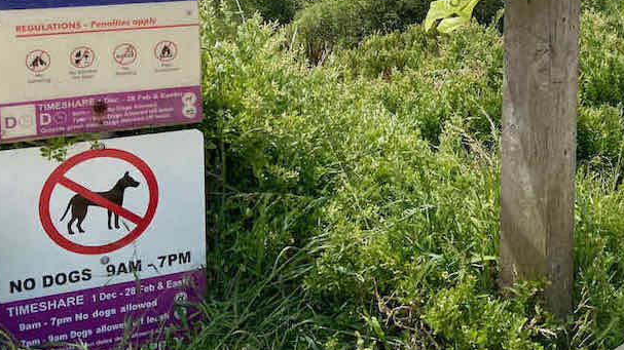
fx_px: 926
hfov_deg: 36.3
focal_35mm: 56
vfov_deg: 20.6
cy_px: -13
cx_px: 478
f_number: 1.8
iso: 32
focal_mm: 4.25
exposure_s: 1/4274
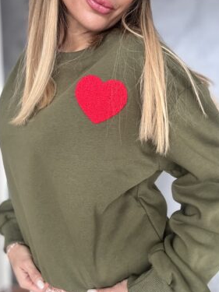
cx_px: 108
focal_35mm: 32
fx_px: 270
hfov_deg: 44.1
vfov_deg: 56.8
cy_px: 146
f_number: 1.9
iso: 400
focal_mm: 2.69
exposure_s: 1/33
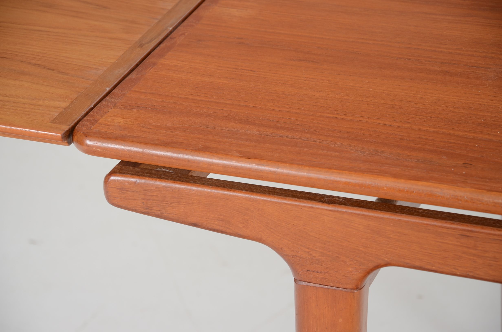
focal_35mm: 158
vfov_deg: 8.7
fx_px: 2192
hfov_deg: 13.1
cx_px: 251
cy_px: 166
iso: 160
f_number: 6.3
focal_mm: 105
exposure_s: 1/80
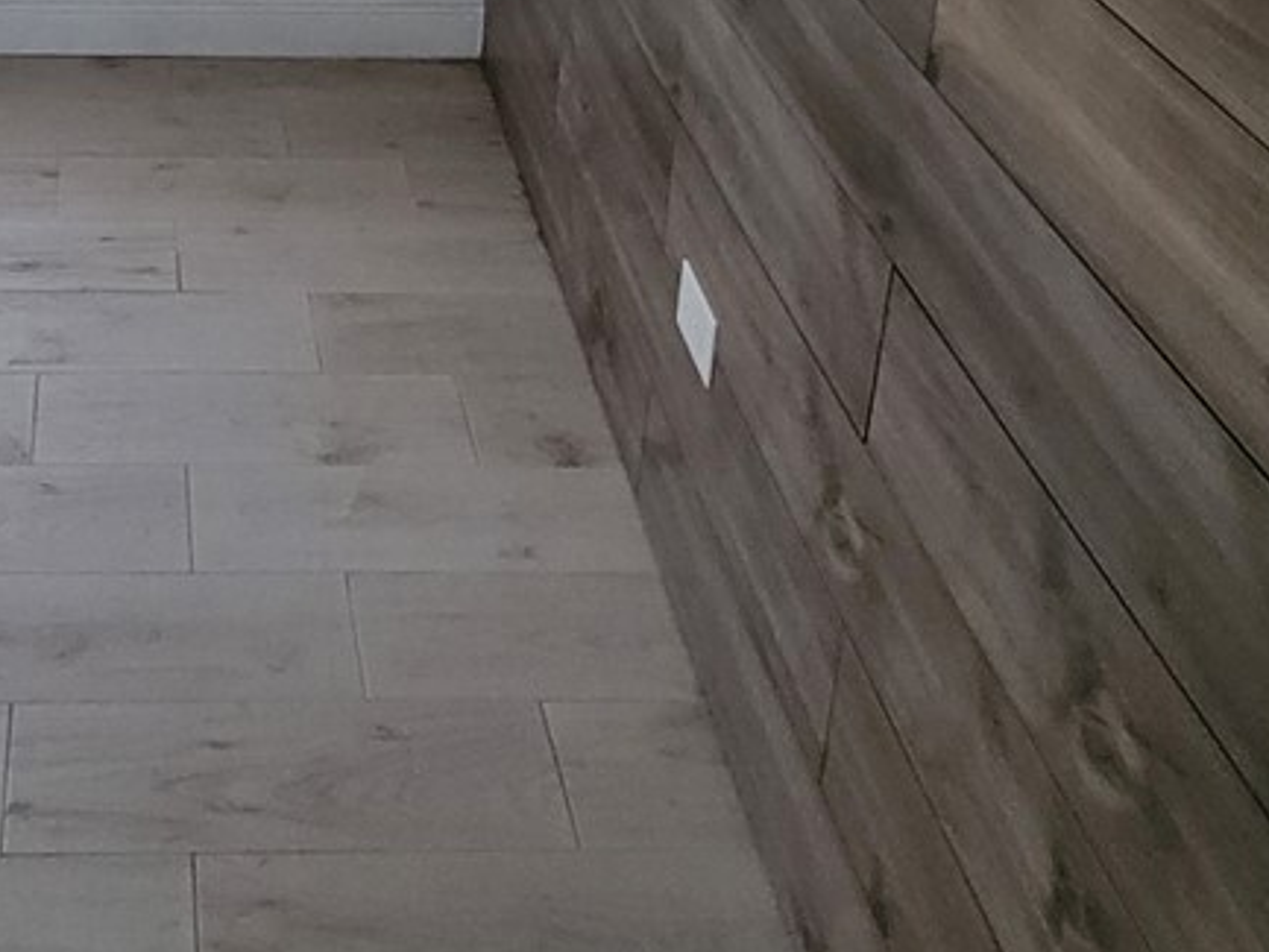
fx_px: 1760
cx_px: 173
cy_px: -305
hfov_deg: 37.5
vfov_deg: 25.7
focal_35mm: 48
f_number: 2.2
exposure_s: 1/30
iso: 500
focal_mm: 2.2
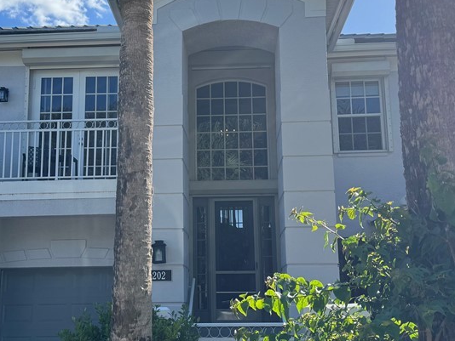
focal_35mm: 46
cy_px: 179
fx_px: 605
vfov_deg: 31.5
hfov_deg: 41.1
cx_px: 187
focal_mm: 6.76
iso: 80
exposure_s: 1/2331
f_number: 1.78
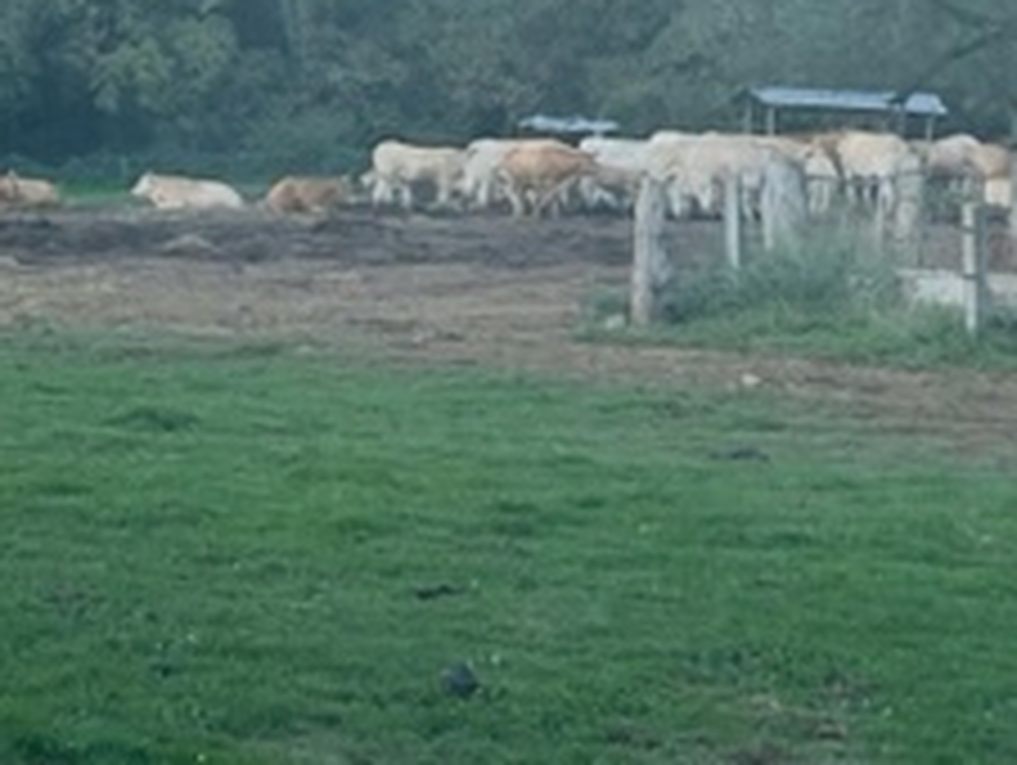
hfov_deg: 10.9
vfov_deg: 8.1
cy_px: -207
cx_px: 198
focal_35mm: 181
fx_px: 5323
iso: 20
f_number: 2.2
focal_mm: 7.5
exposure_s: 1/267
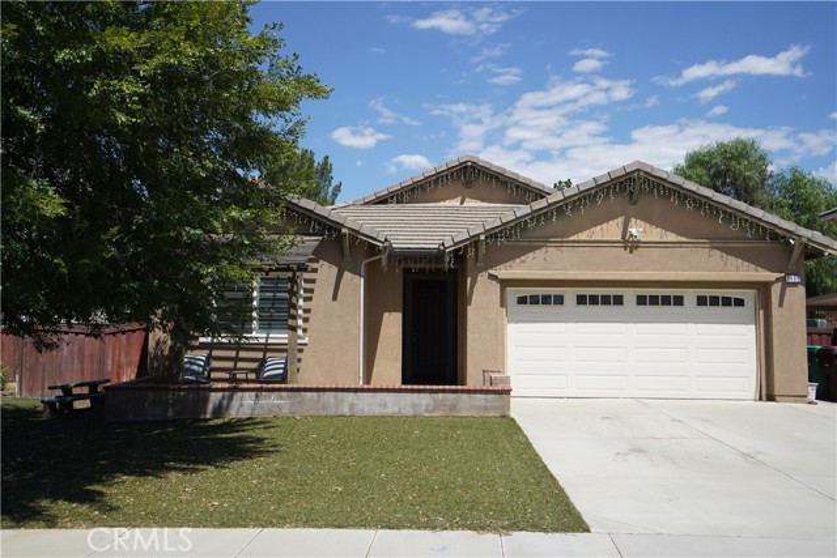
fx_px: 814
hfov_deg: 54.4
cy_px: 279
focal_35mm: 35
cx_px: 418
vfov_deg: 37.9
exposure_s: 1/2500
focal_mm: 35
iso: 1600
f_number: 9
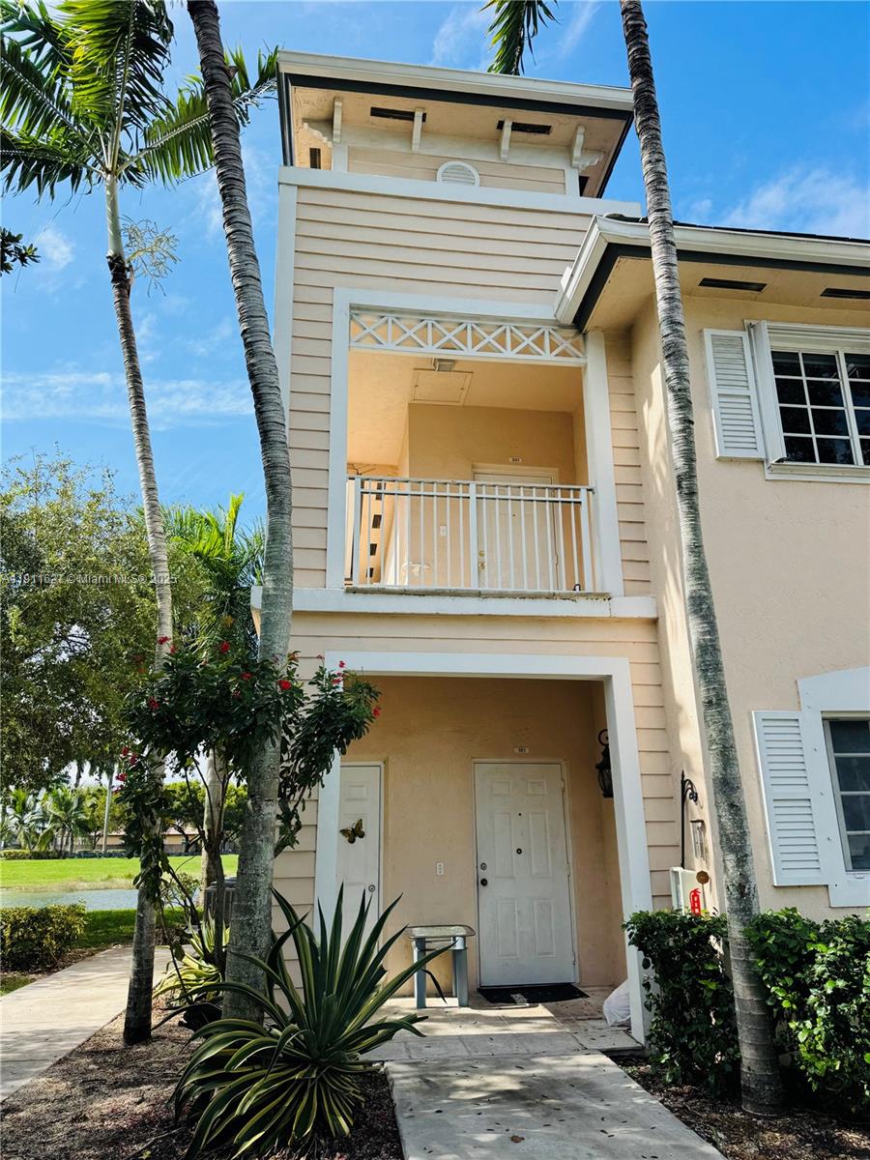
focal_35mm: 24
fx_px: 804
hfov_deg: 56.8
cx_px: 435
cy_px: 580
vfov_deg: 71.6
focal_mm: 6.76
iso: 80
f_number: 1.78
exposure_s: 1/2506
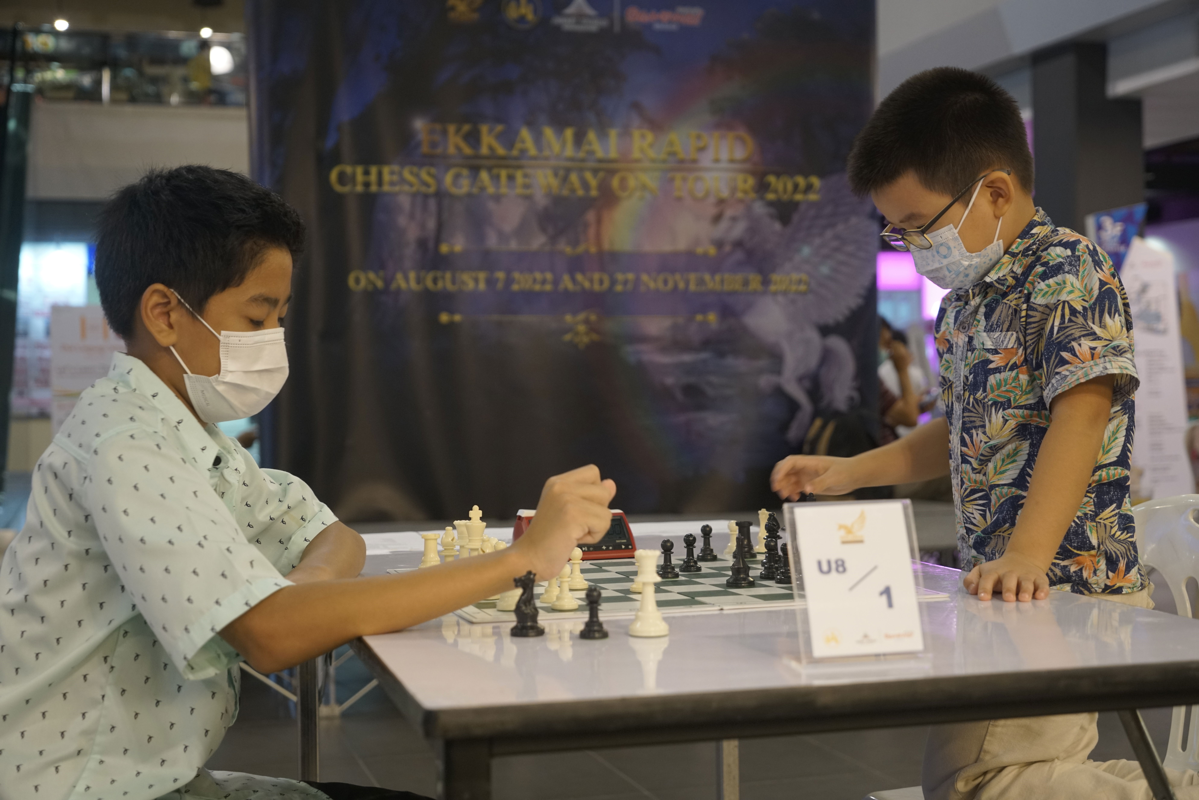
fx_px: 1599
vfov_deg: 28.1
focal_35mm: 48
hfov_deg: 41.1
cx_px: 600
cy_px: 400
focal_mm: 48
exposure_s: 1/50
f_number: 4
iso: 1600
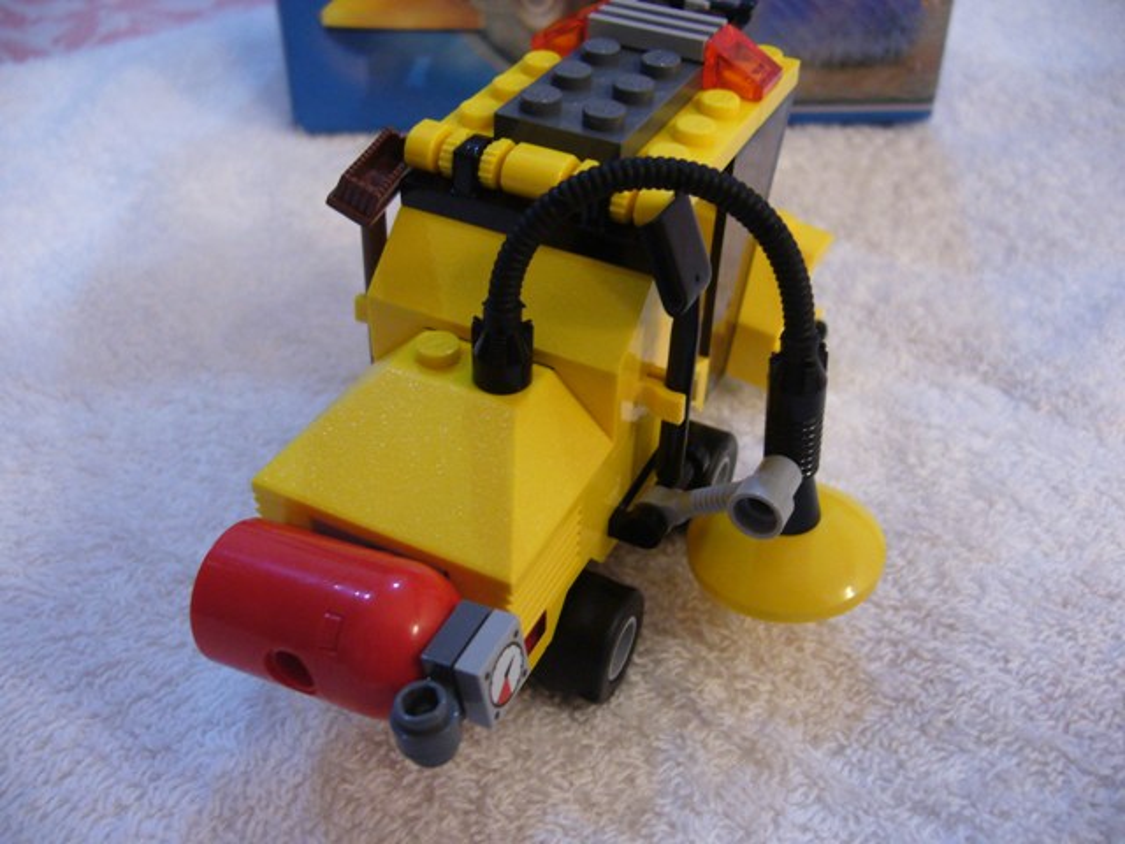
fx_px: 1137
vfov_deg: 40.7
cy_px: 422
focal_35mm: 35
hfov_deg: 52.6
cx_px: 562
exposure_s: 1/8
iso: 200
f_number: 2.8
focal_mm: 5.8
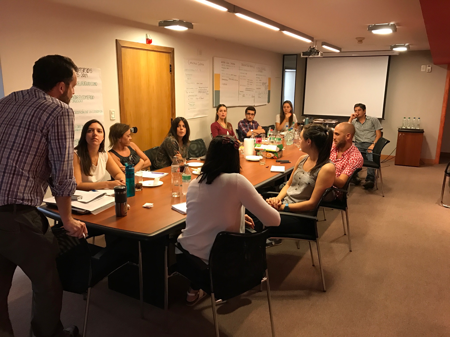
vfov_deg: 49.7
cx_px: 225
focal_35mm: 28
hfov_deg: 63.4
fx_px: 364
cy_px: 168
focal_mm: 3.99
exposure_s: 1/16
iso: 80
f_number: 1.8
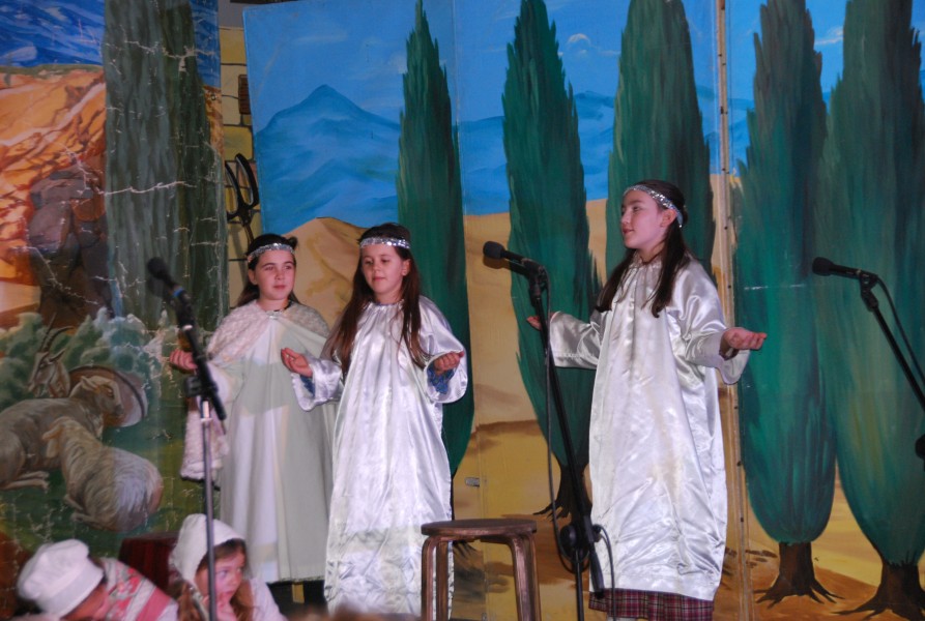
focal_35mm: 105
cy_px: 310
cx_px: 462
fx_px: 2704
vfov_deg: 13.1
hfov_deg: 19.4
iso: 800
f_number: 5
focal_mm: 70
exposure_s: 1/60
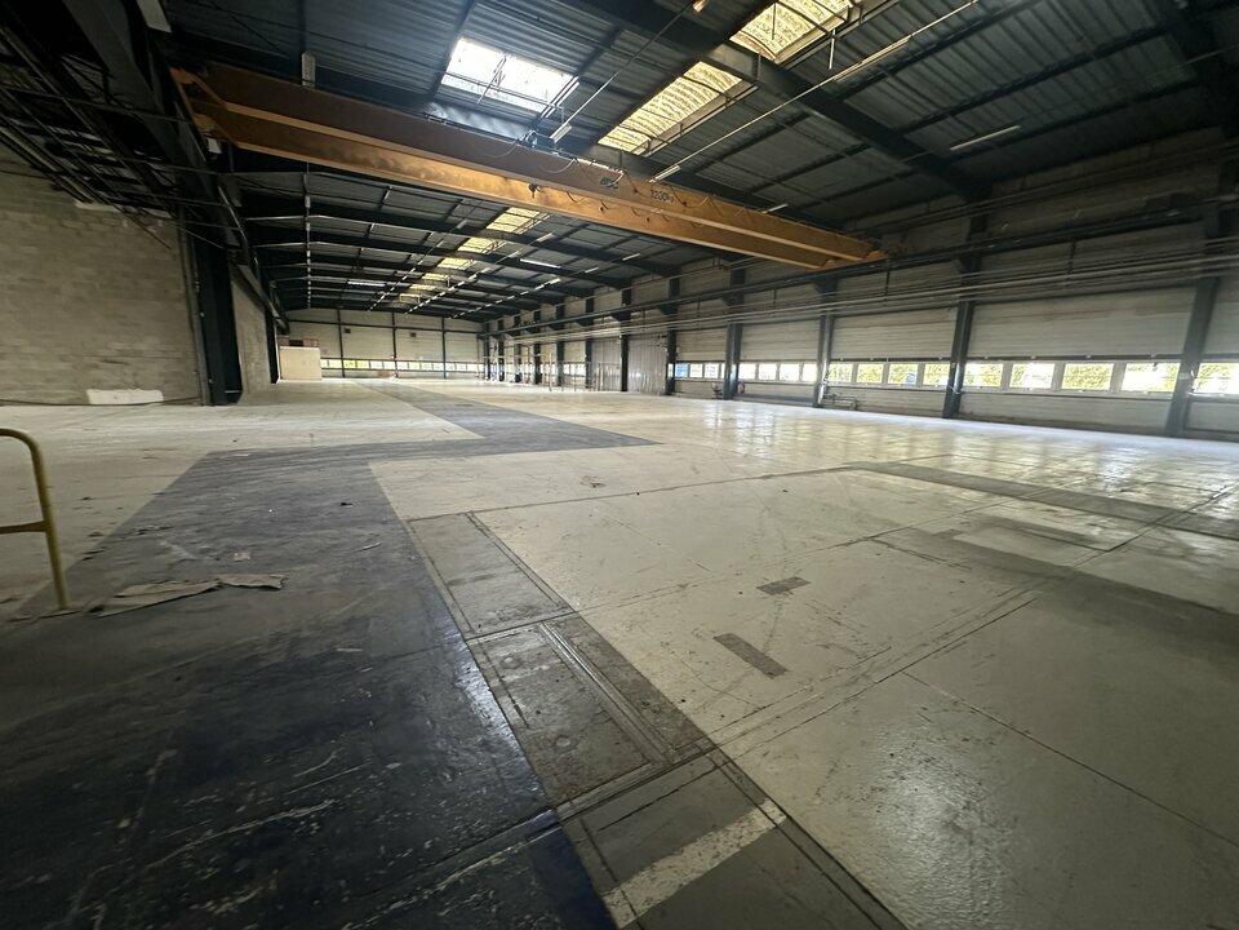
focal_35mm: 14
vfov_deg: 85.7
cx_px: 620
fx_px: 501
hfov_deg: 102.1
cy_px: 465
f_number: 2.2
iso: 640
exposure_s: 1/50
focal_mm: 2.22
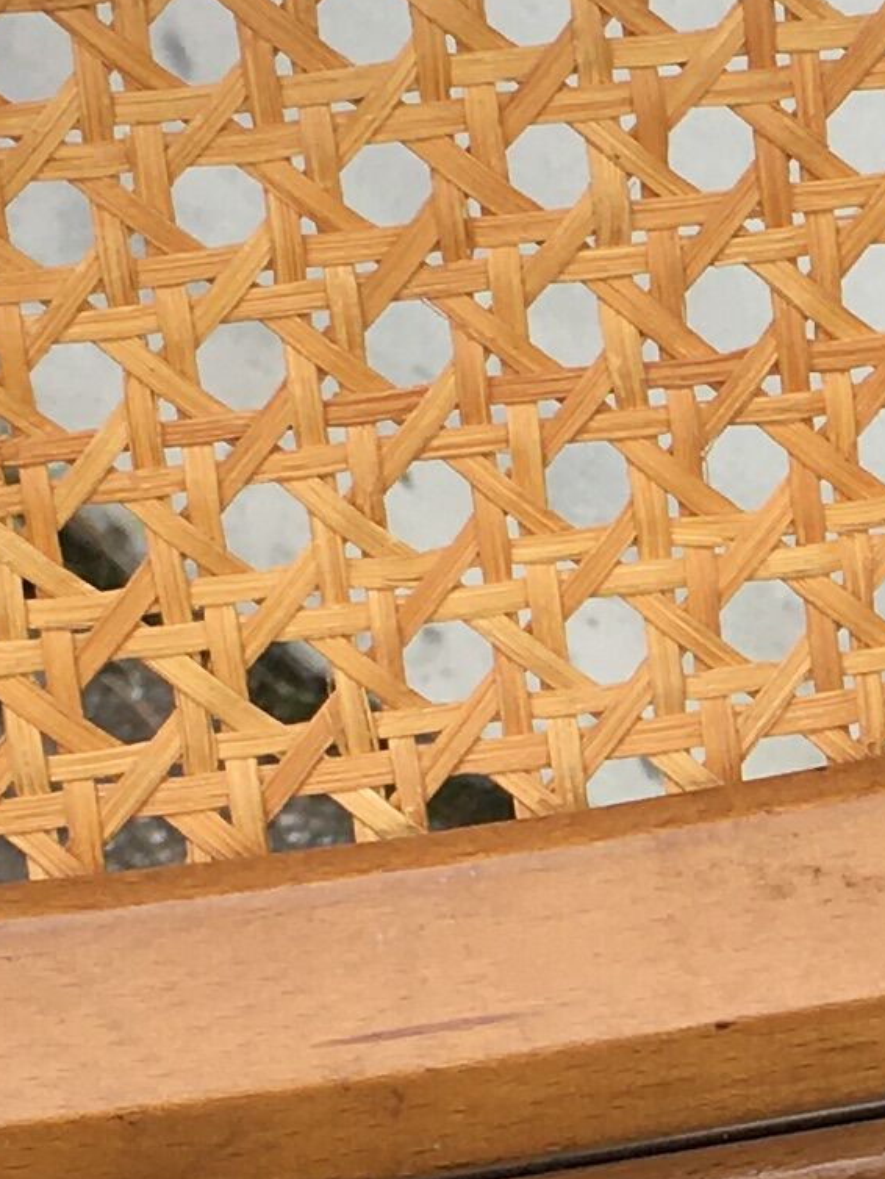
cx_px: 1445
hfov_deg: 9.3
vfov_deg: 12.6
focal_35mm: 155
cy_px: 1060
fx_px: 5281
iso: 25
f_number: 2.2
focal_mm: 4.15
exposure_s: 1/444
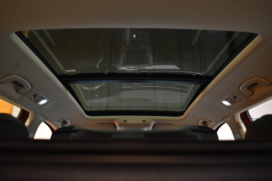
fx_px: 238
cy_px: 90
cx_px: 136
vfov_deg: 41.7
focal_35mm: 32
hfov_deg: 59.5
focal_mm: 21
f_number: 5.6
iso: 1250
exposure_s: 1/30
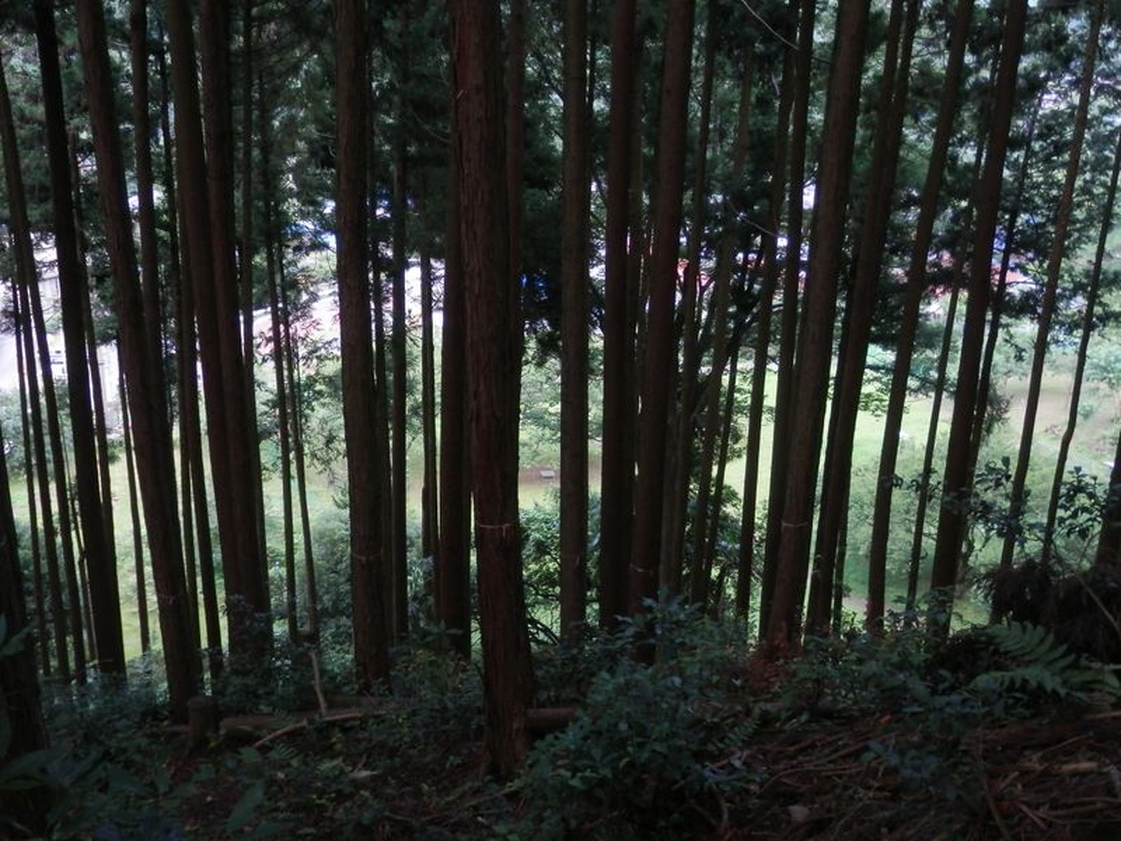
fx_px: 1198
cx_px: 560
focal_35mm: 37
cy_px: 420
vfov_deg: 38.7
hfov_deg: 50.1
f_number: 3.6
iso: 200
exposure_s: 1/50
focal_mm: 6.6
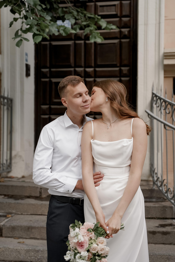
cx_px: 88
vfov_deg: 39.6
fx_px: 365
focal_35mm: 50
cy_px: 131
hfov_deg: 27.0
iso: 160
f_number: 2.8
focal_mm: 50
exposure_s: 1/400
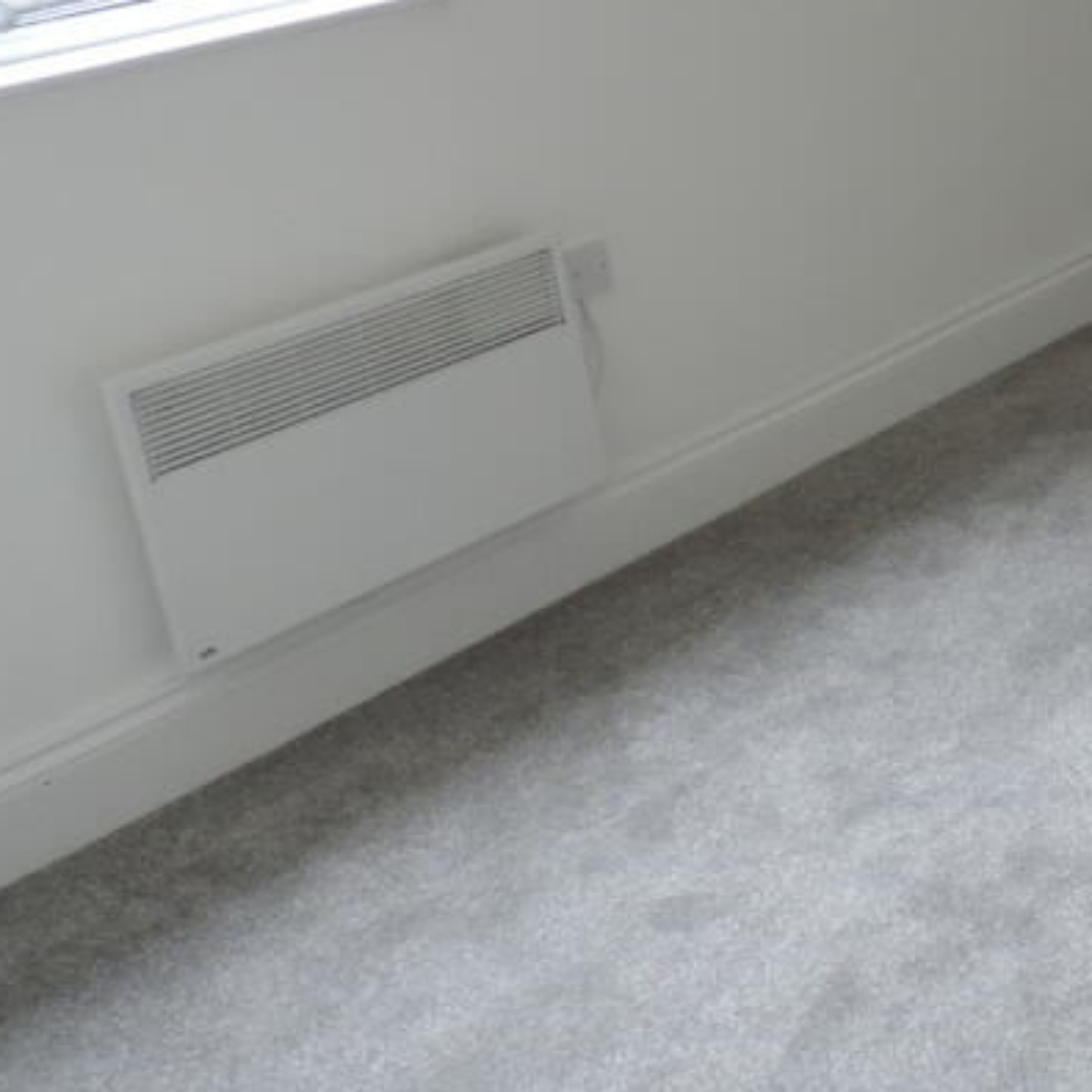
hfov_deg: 27.9
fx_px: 1963
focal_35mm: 55
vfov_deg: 30.3
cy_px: 210
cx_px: 1247
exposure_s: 1/30
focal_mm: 4.3
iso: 400
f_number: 3
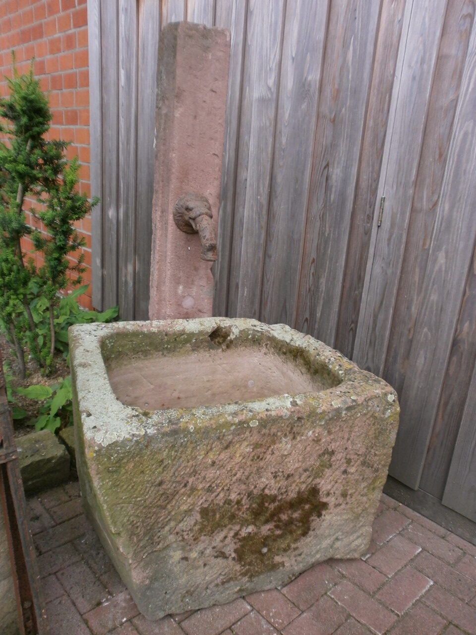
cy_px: 318
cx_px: 238
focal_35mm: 27
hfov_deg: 51.4
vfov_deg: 65.3
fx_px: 495
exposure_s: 1/80
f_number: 2.9
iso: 100
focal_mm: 4.8
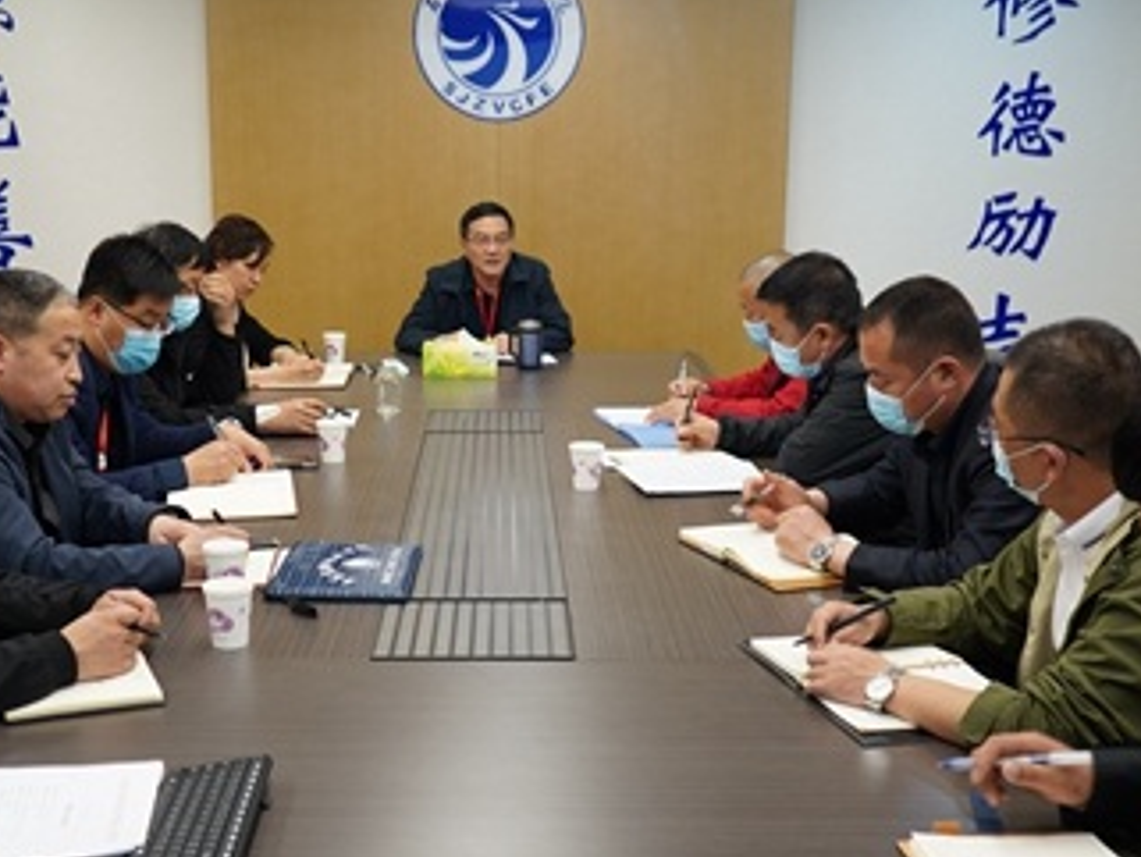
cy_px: 510
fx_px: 1550
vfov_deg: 30.8
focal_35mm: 47
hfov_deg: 40.3
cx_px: 487
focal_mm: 28
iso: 160
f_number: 3.5
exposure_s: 1/30
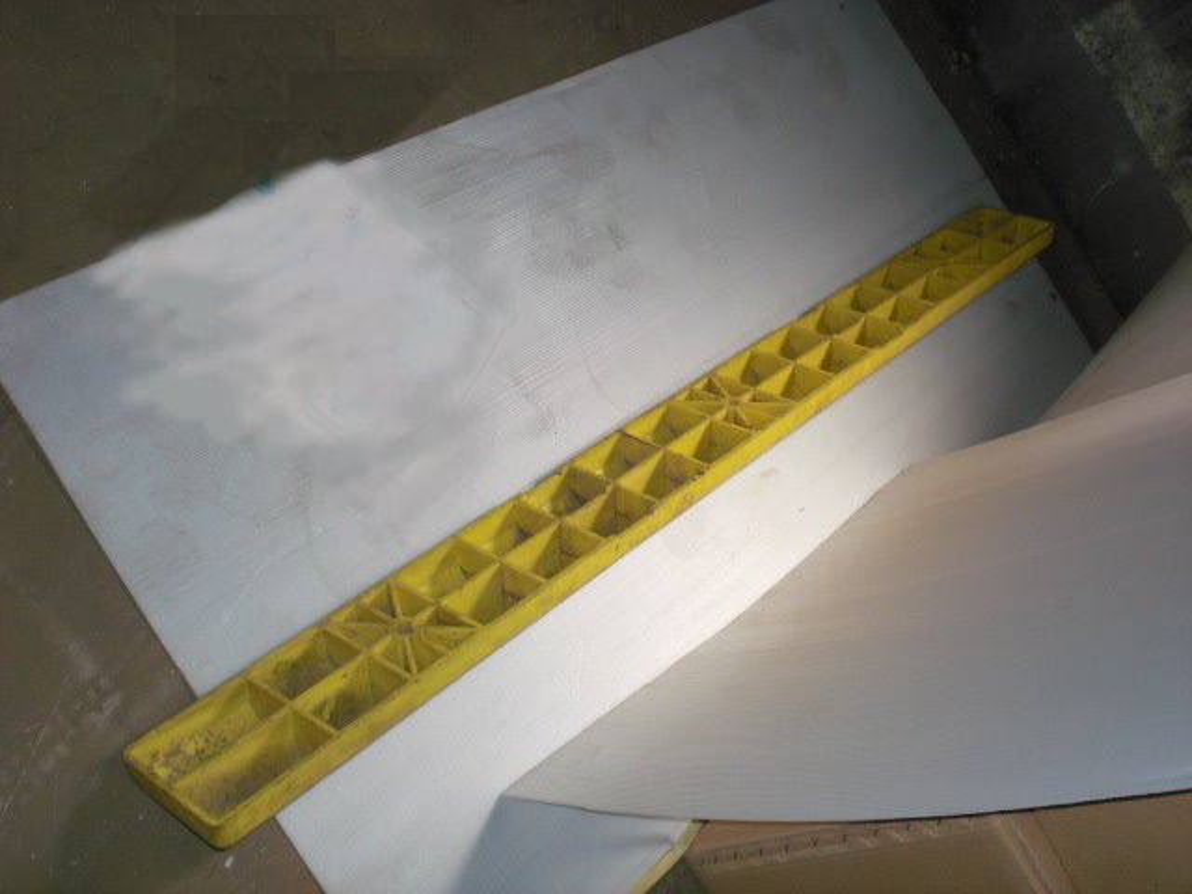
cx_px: 596
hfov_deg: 49.0
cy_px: 447
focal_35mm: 38
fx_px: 1309
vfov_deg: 37.7
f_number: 3.1
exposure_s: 1/100
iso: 100
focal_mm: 6.3
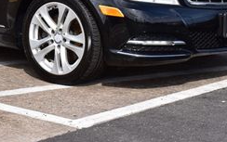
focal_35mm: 152
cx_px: -19
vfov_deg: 8.5
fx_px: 941
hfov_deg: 13.5
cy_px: -38
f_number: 11
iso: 400
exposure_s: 1/500
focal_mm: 38
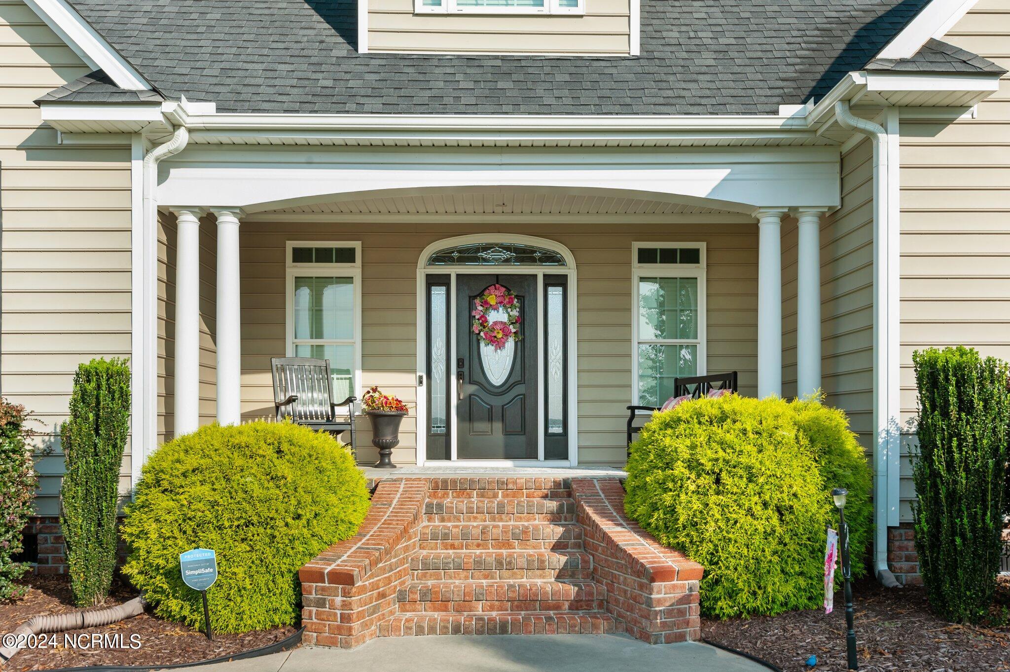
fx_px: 981
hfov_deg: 54.5
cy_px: 336
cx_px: 505
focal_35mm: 35
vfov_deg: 37.8
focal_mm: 35
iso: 400
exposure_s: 1/400
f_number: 10
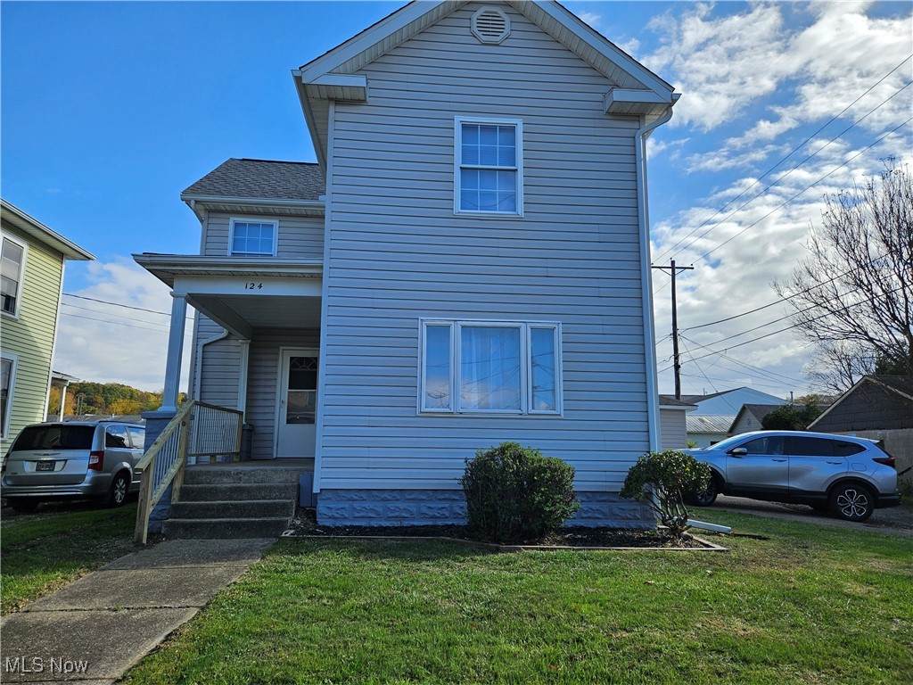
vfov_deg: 58.9
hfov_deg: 73.9
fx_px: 607
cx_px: 456
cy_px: 342
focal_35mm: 23
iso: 25
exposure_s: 1/1839
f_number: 1.8
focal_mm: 5.4
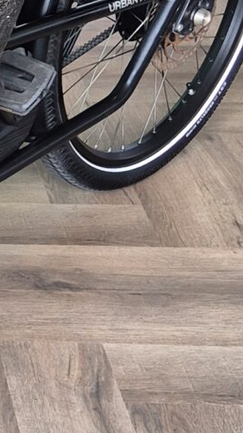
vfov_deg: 16.4
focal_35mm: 131
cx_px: -477
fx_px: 1503
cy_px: 156
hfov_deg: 8.0
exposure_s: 1/100
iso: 80
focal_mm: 5.4
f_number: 1.8
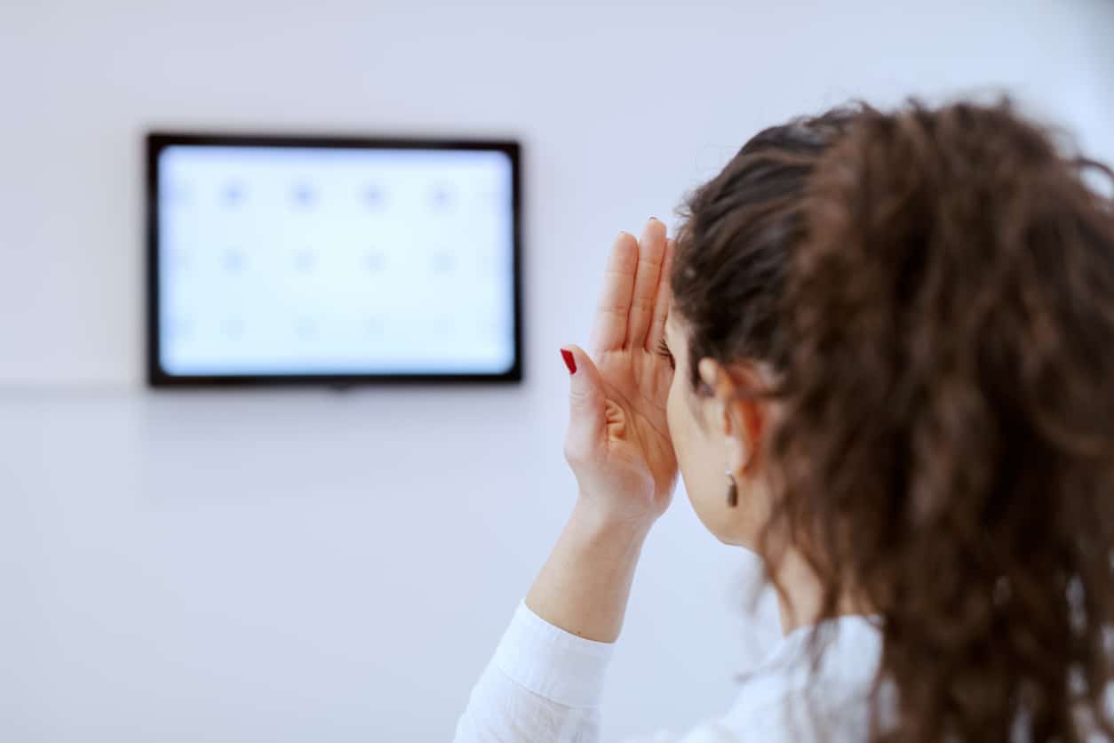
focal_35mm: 50
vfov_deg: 27.0
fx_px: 1547
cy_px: 372
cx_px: 557
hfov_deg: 39.6
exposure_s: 1/200
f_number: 2
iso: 320
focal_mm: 50
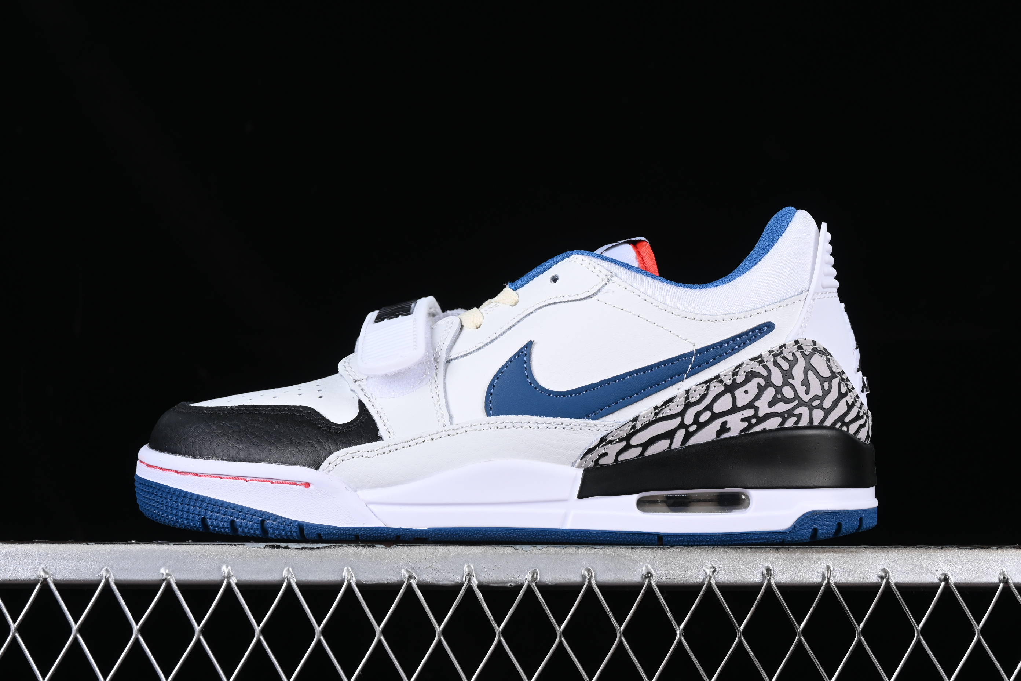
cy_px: 340
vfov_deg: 18.2
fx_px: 2127
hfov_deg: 27.0
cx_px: 510
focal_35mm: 75
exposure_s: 1/80
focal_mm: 50
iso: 160
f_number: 8
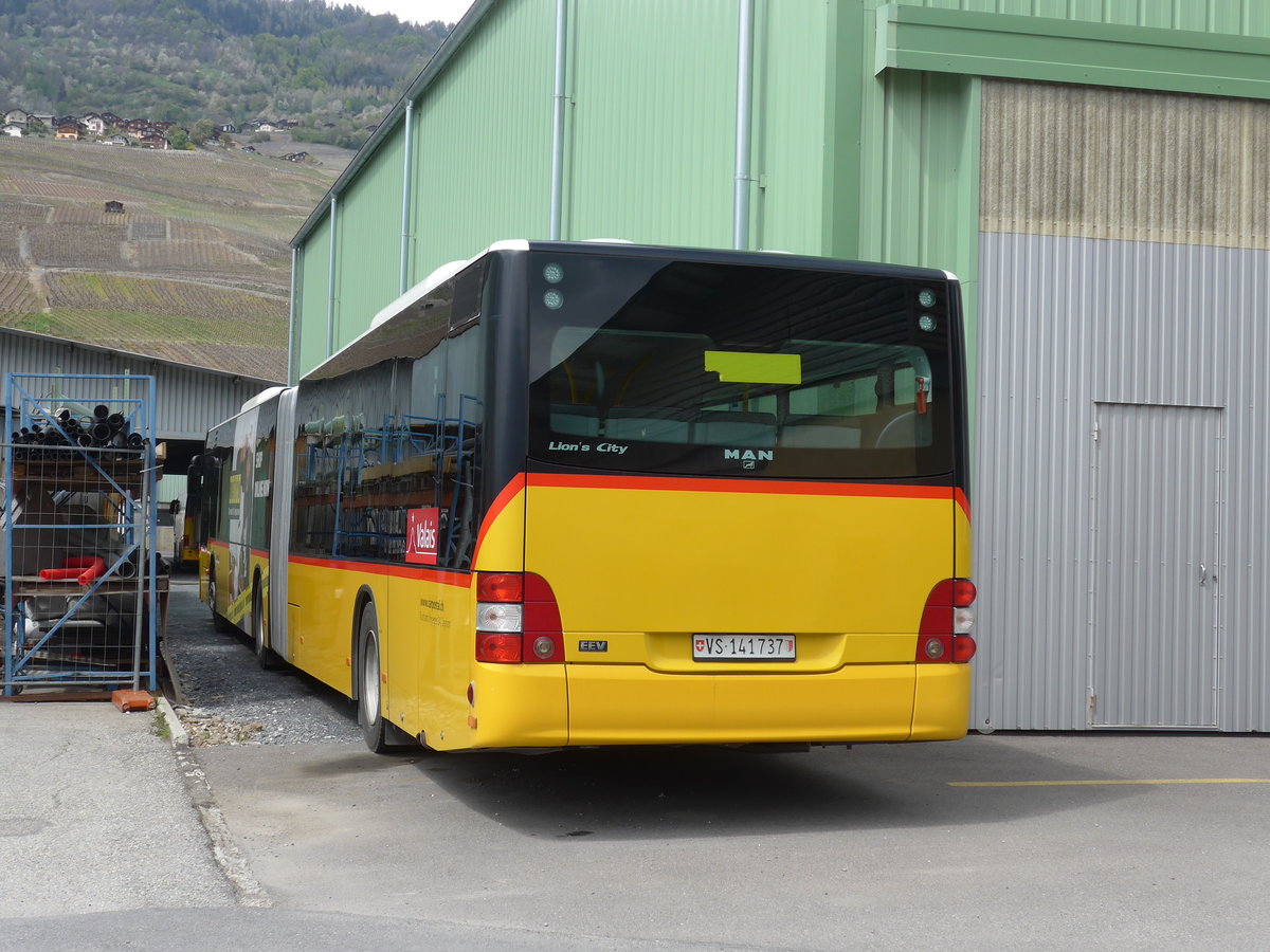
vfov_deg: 29.7
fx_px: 1798
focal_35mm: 49
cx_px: 635
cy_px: 476
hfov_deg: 38.9
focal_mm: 10.1
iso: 80
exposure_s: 1/1000
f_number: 3.2
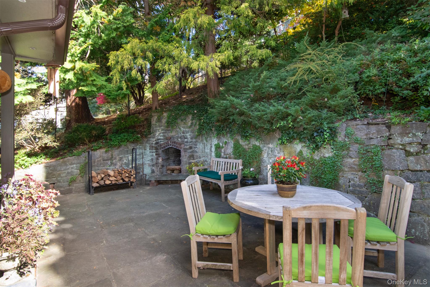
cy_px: 144
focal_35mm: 16
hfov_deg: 95.0
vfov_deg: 72.0
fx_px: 197
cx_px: 215
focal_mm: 11
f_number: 8
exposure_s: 1/250
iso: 1000
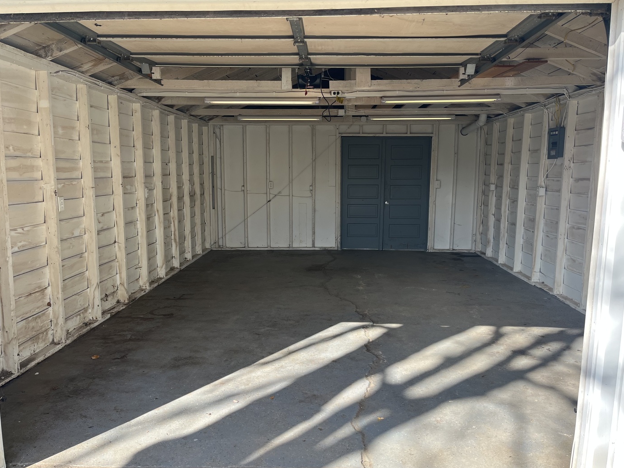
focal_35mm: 27
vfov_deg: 51.3
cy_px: 236
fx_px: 487
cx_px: 311
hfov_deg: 65.3
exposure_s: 1/583
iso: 50
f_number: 1.6
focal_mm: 5.1
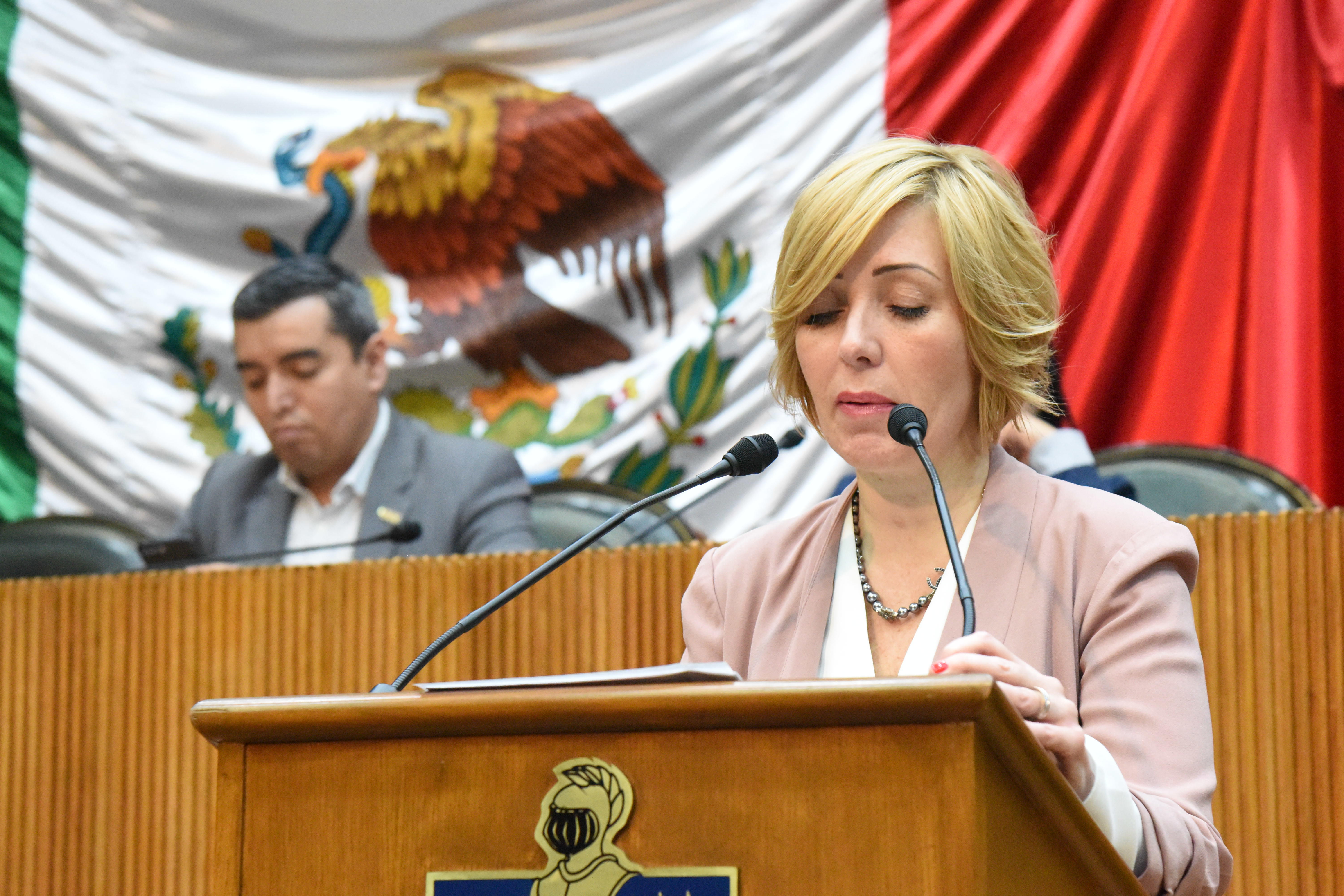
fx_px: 3958
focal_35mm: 106
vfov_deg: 12.9
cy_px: 489
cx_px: 698
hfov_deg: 19.3
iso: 10000
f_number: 5.6
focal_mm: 86
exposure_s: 1/100
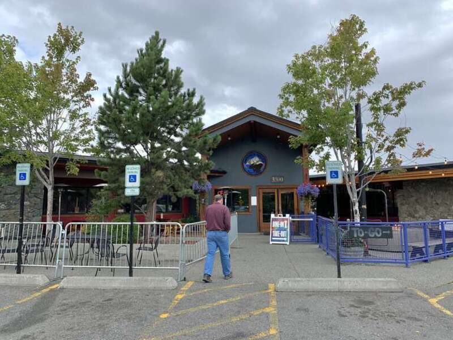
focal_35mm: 26
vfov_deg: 53.1
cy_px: 170
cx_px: 226
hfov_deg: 67.3
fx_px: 340
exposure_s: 1/815
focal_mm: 4.25
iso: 25
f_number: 1.8
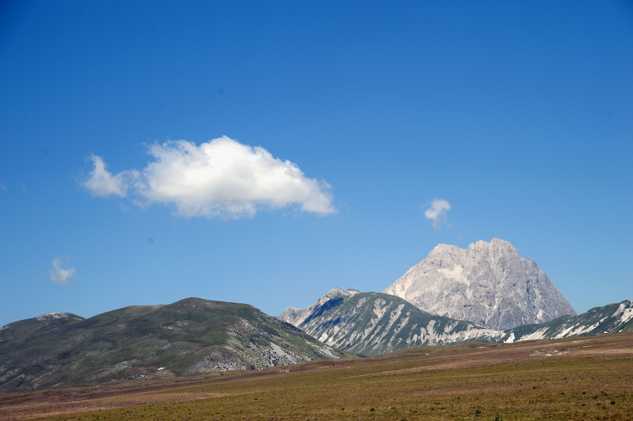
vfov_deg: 18.2
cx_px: 316
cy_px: 210
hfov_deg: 27.0
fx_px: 1318
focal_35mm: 75
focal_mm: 75
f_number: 8
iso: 200
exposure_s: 1/800
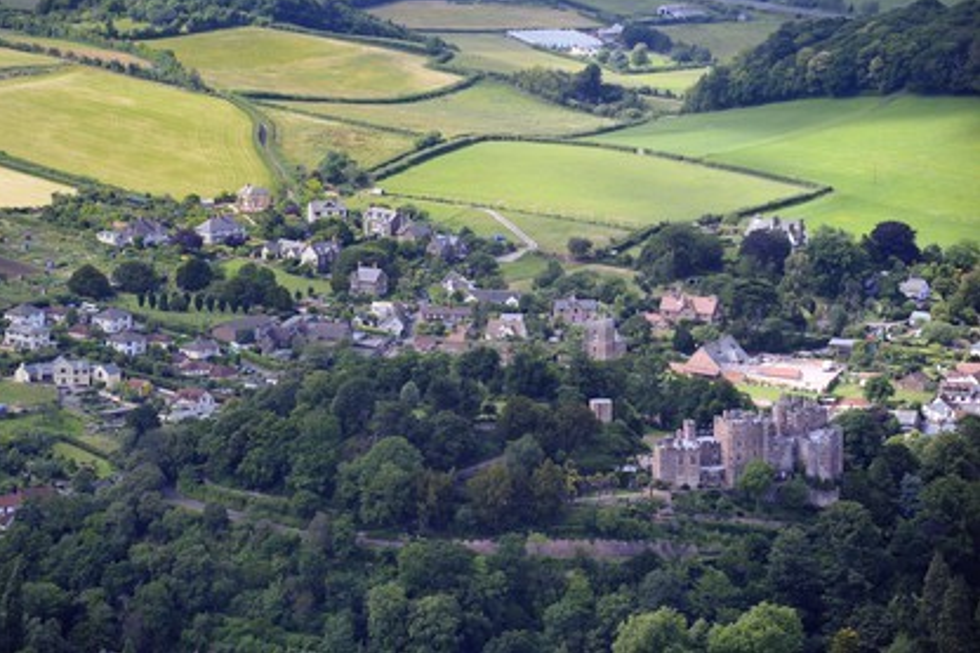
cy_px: 325
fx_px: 5496
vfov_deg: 6.8
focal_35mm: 202
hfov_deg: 10.2
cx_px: 488
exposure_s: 1/800
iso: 400
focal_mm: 200
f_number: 5.6
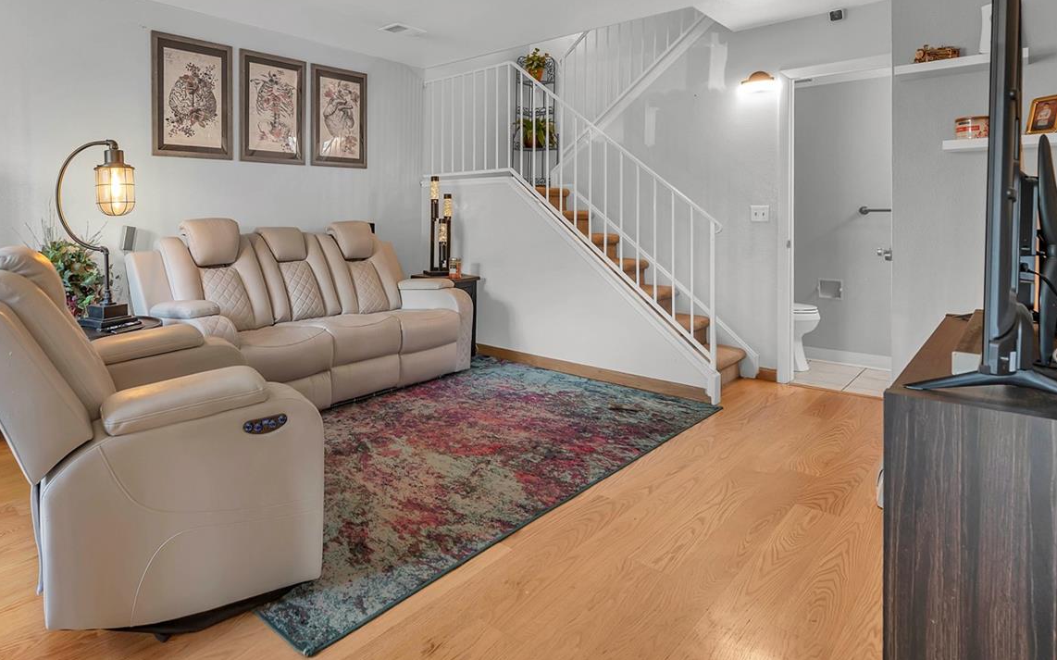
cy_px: 261
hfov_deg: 82.7
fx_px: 576
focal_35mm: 20
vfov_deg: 59.1
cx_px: 367
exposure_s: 1/5
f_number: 4.5
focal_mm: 14
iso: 100
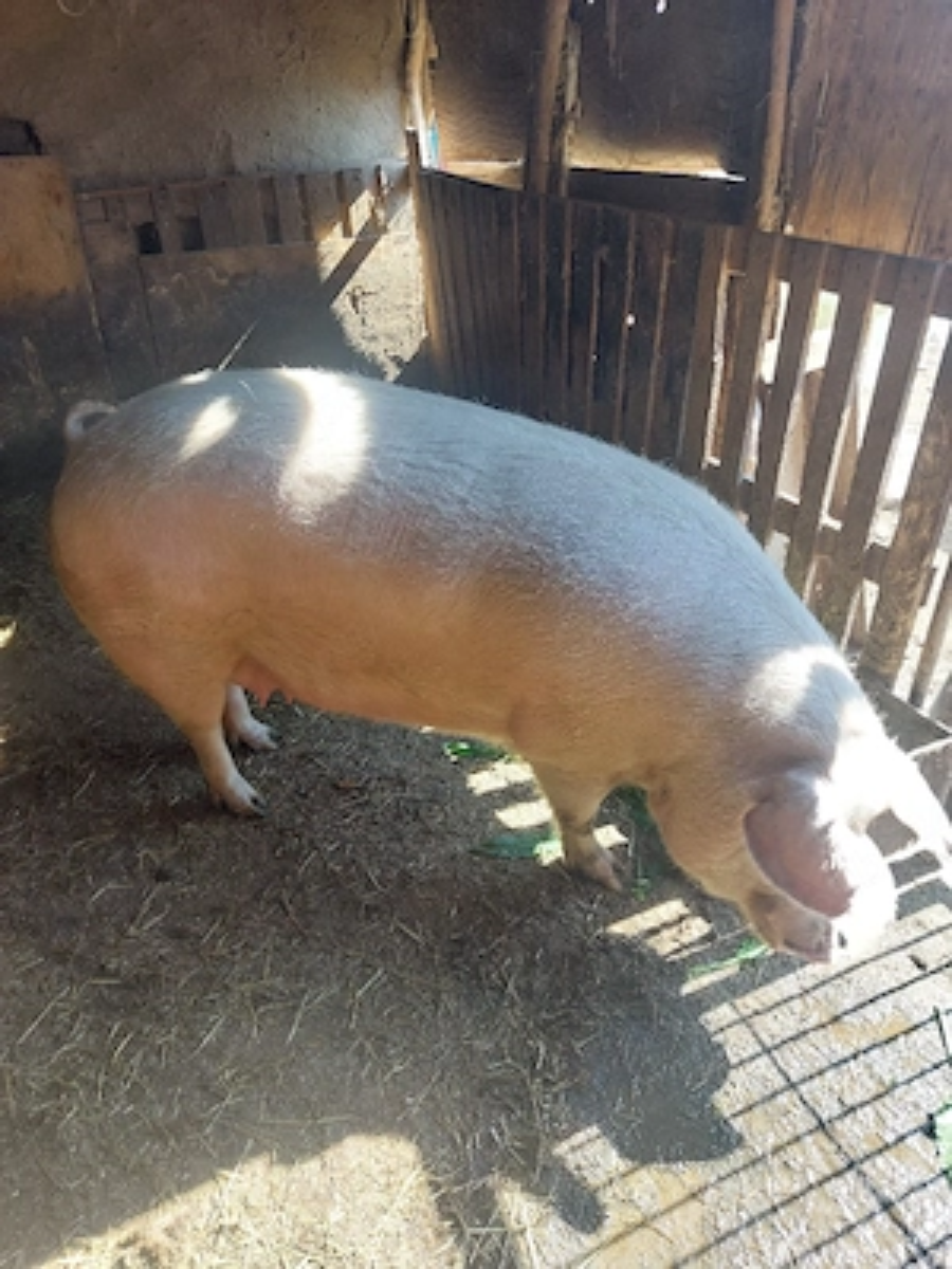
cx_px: 476
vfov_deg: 69.4
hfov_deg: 54.9
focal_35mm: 25
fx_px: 917
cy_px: 634
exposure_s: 1/100
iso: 50
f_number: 1.8
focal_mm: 5.23
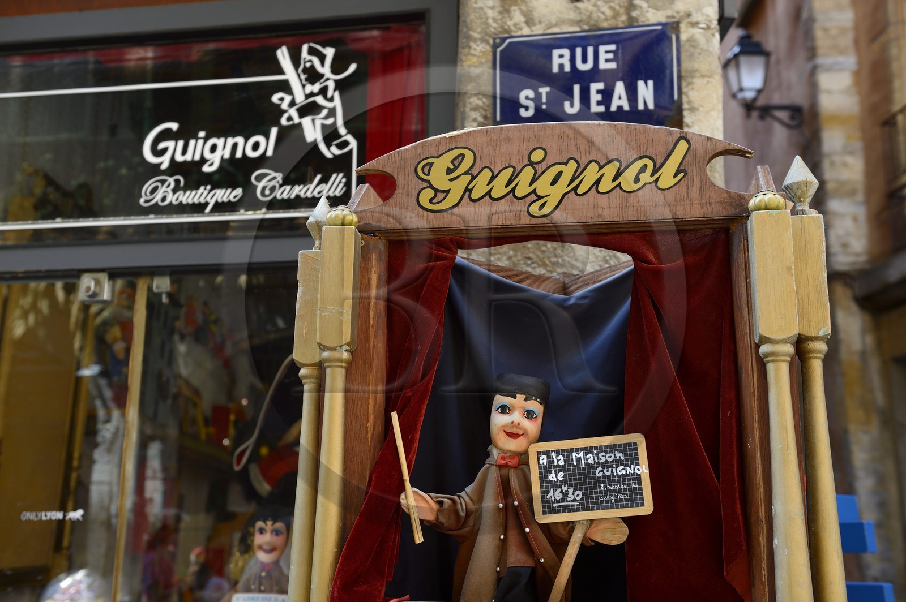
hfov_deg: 48.5
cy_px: 301
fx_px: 1006
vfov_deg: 33.3
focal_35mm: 40
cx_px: 453
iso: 200
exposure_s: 1/100
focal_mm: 40
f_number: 4.5
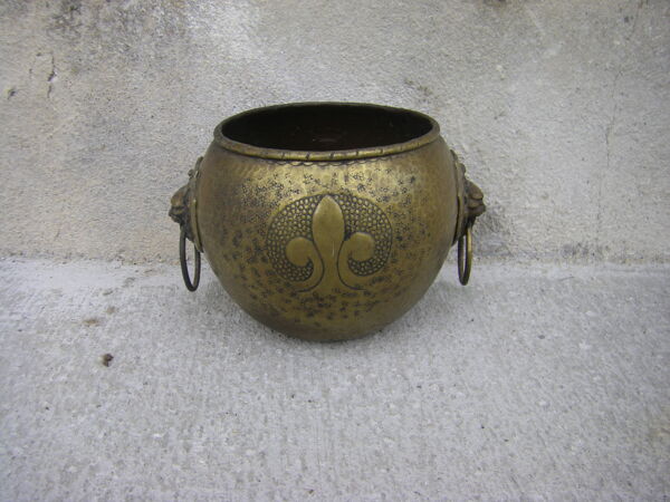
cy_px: 251
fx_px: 735
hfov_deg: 49.0
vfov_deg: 37.7
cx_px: 335
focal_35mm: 38
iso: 64
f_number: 3.5
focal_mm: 6.3
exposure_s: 1/160
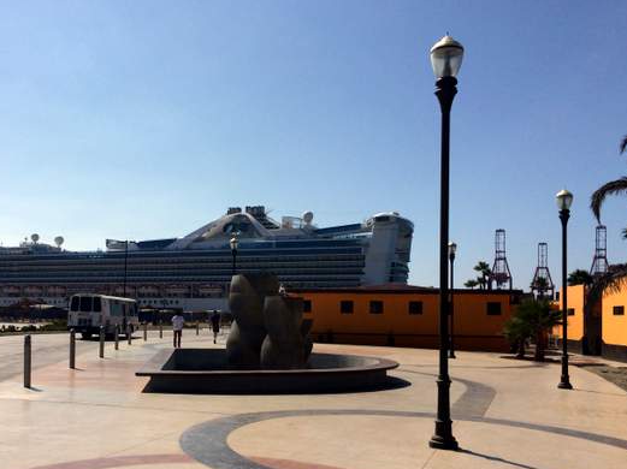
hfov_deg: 47.3
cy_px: 294
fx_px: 706
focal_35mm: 39
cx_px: 219
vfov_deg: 36.6
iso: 32
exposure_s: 1/6849
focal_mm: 4.15
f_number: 2.2
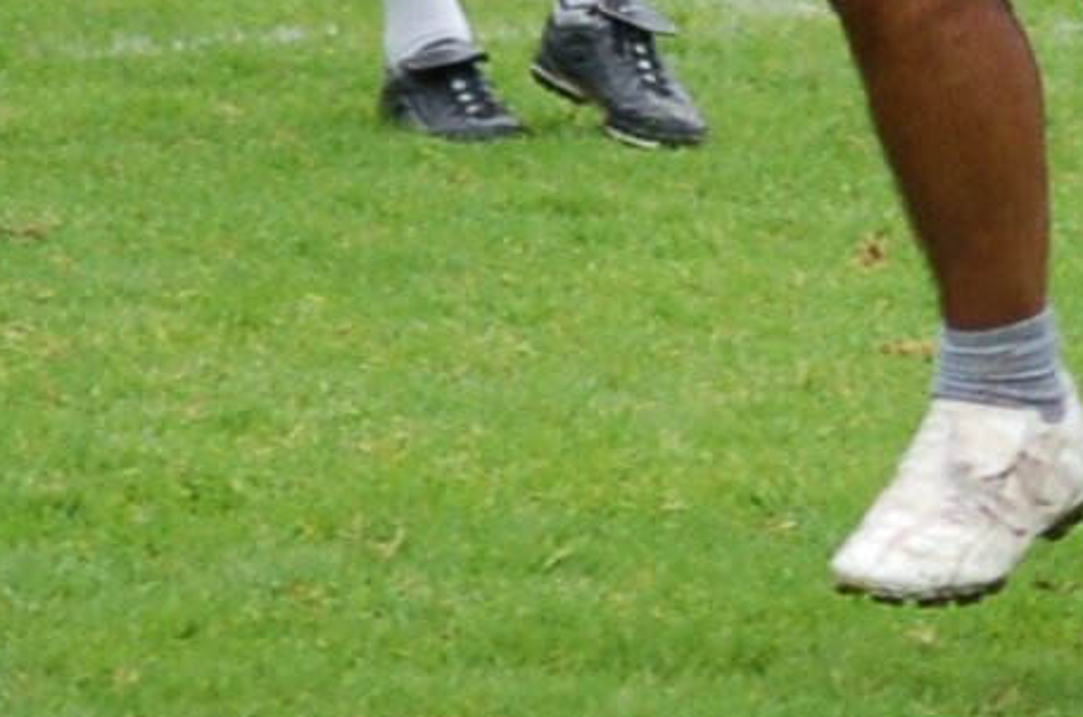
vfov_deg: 1.7
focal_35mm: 796
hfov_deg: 2.6
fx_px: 23896
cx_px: 1520
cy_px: -366
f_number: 4.2
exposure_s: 1/800
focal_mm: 110
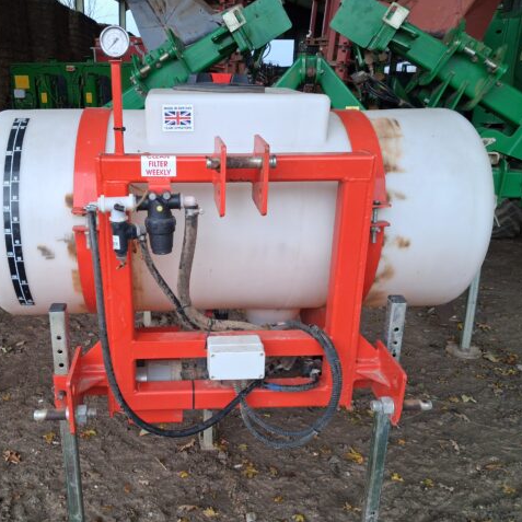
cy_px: 260
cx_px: 195
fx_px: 546
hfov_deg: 50.6
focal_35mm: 32
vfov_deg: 51.1
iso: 160
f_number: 1.8
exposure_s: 1/100
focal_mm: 4
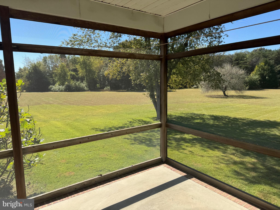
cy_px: 105
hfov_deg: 71.6
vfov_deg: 56.8
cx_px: 140
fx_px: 194
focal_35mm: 24
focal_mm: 6.76
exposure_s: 1/1721
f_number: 1.78
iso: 80
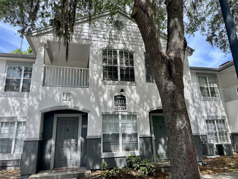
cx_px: 119
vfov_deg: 56.8
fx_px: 165
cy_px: 90
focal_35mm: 24
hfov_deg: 71.6
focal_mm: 6.86
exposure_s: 1/1949
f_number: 1.78
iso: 80
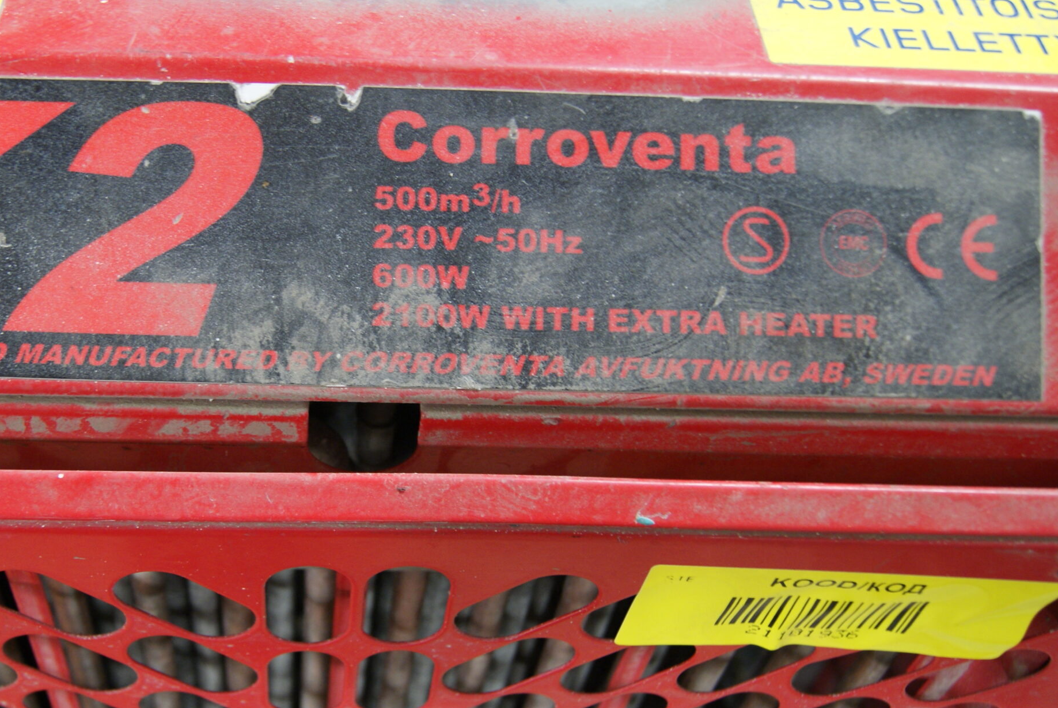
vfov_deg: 29.3
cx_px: 366
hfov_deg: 42.2
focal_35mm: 46
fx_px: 1354
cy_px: 410
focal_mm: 22
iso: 400
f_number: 4
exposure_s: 1/10
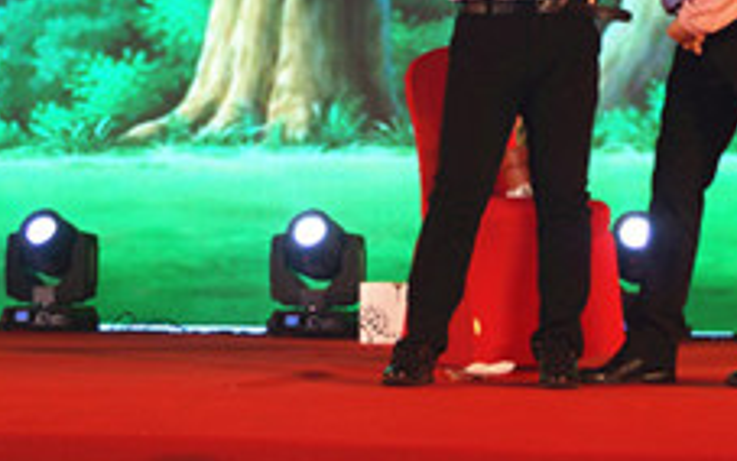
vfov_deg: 13.2
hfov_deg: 21.4
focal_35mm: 97
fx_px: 1949
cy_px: -60
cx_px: 435
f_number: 4
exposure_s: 1/60
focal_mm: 24
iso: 100
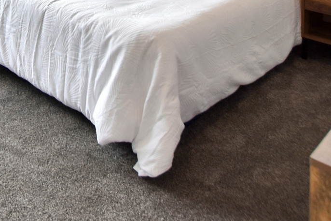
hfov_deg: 43.1
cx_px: 42
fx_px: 386
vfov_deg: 27.0
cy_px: -64
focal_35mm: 42
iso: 400
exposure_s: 1/160
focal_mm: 10
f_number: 6.3
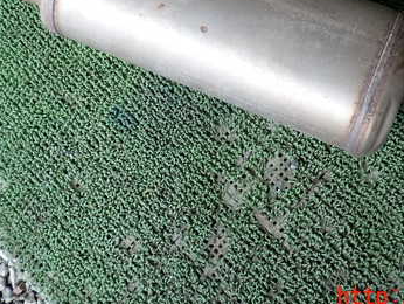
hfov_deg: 36.6
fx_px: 607
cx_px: 251
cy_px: 49
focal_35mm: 52
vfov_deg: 27.4
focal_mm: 5.4
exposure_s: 1/100
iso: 200
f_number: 2.3
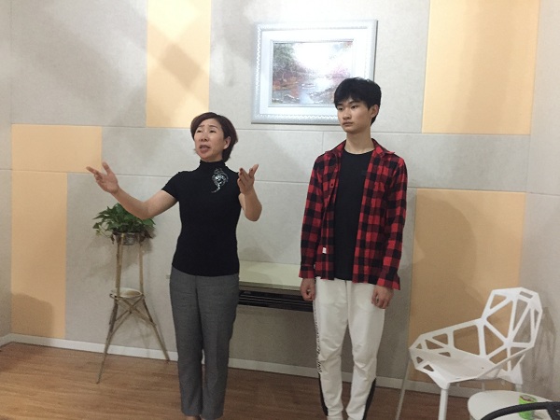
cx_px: 280
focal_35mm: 29
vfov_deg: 48.2
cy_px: 210
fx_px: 469
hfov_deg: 61.7
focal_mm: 4.15
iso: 500
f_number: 2.2
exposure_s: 1/17
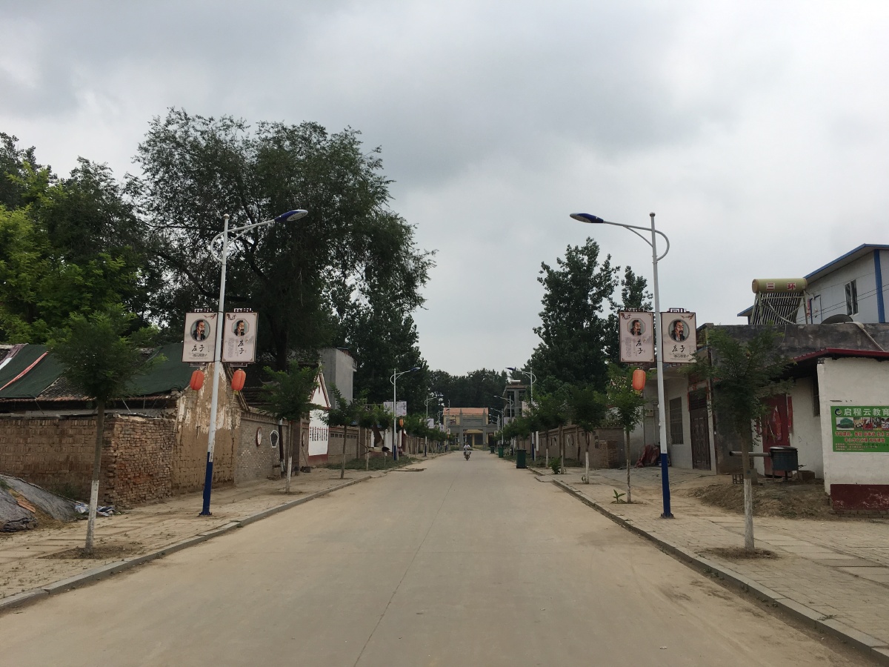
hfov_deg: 61.7
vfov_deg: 48.2
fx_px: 745
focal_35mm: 29
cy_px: 334
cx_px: 444
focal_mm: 4.15
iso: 25
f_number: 2.2
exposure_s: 1/2481
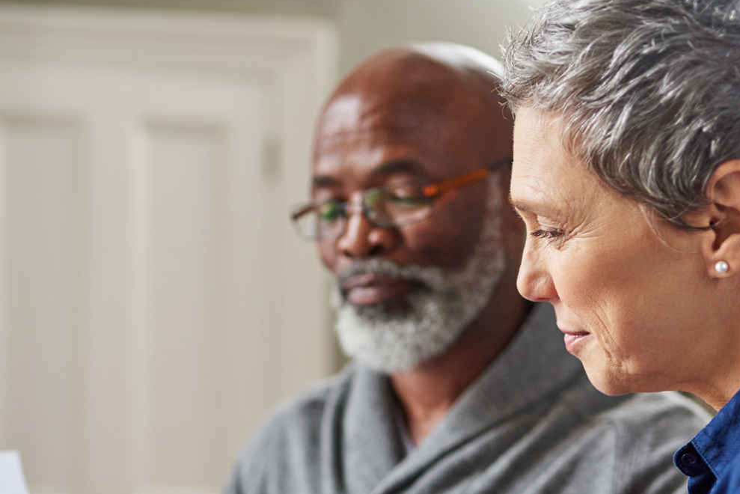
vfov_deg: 17.7
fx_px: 1542
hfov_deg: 26.7
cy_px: 513
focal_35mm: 75
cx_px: 218
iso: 400
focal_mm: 35
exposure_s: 1/250
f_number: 2
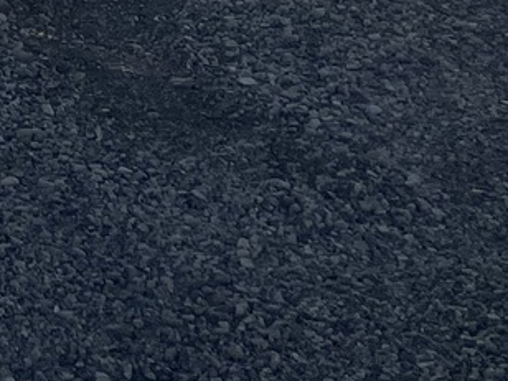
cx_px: -645
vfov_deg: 7.3
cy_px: -868
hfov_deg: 10.2
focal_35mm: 173
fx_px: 2539
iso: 32
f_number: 1.6
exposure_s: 1/4651
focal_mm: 4.2
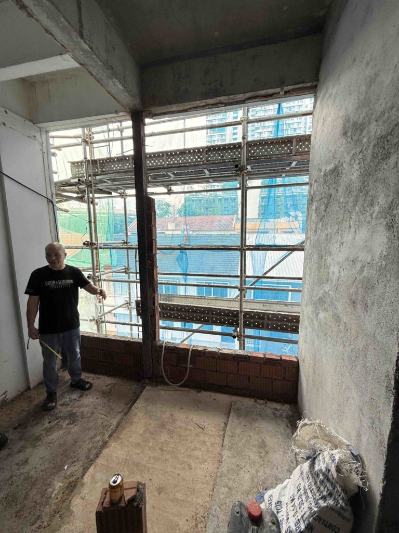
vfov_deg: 102.1
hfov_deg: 85.7
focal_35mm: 14
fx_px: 215
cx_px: 200
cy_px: 266
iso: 50
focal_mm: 2.22
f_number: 2.2
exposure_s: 1/150
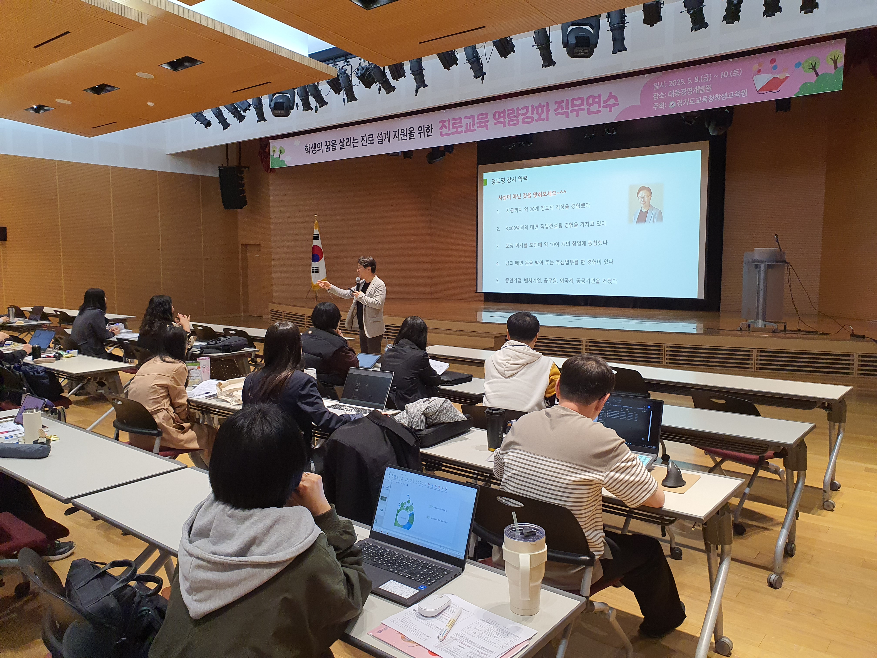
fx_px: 659
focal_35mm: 26
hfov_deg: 67.3
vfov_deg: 53.1
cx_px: 438
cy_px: 329
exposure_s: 1/120
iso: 200
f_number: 2.4
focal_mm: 4.3
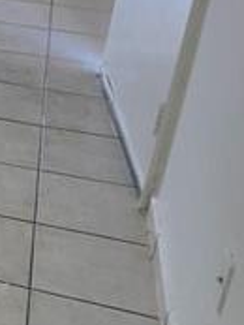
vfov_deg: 21.5
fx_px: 845
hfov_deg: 12.8
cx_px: -336
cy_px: 68
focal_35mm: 90
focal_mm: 1.7
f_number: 2.2
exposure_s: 1/60
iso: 32
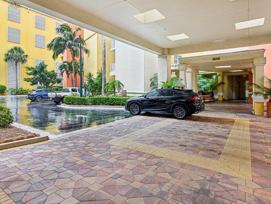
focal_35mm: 20
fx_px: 157
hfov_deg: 81.5
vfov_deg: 65.4
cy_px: 83
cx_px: 123
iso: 640
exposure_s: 1/125
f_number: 8
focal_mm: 14
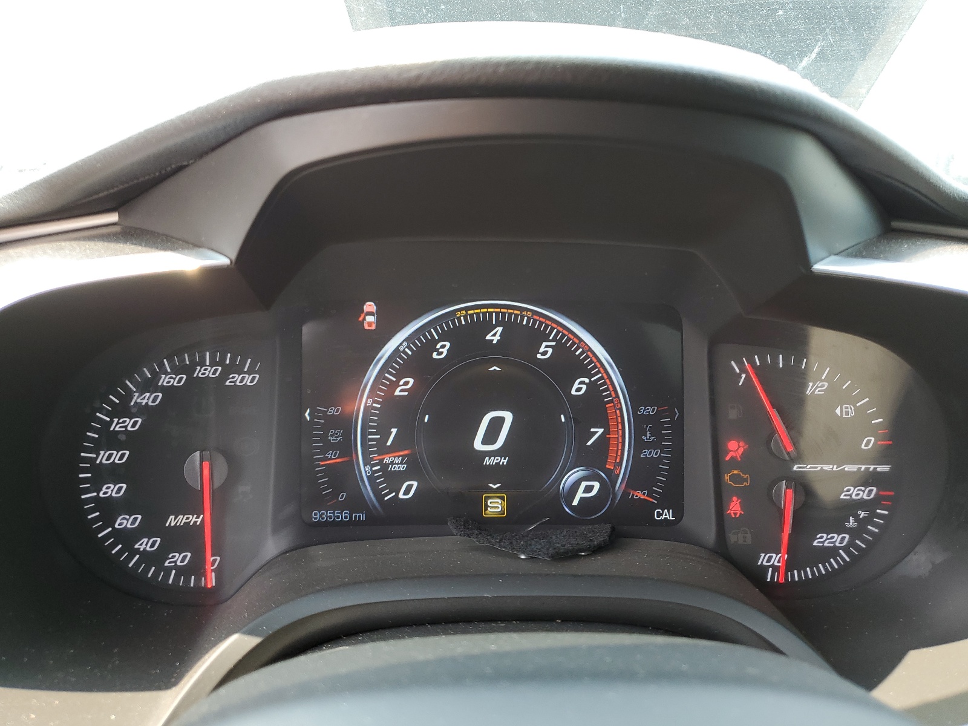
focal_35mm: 26
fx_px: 727
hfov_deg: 67.3
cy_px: 363
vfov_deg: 53.1
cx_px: 484
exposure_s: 1/141
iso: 50
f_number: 1.5
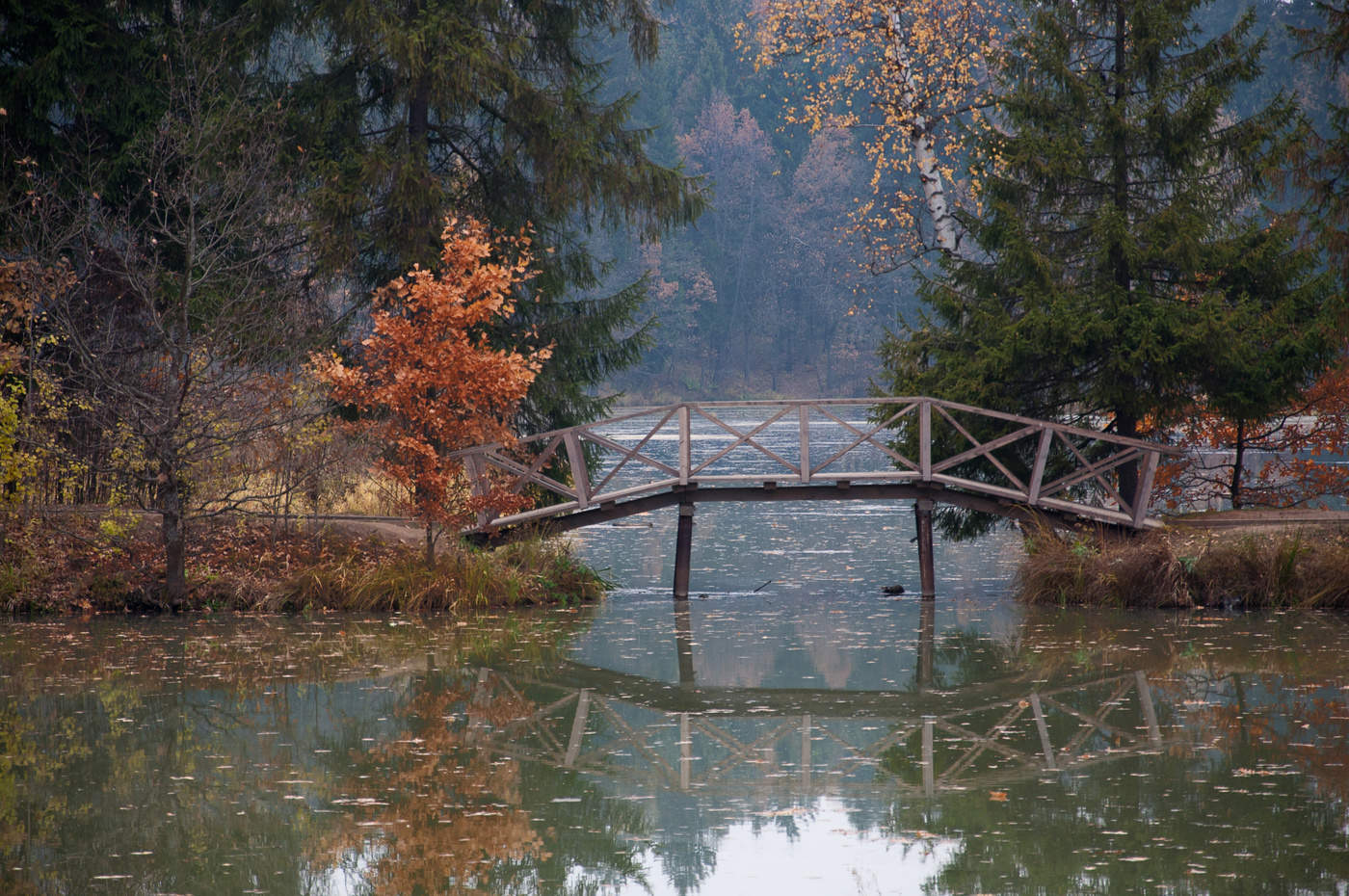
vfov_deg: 8.7
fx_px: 5895
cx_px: 674
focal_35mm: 158
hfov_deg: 13.1
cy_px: 448
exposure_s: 1/125
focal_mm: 105
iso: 320
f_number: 5.6
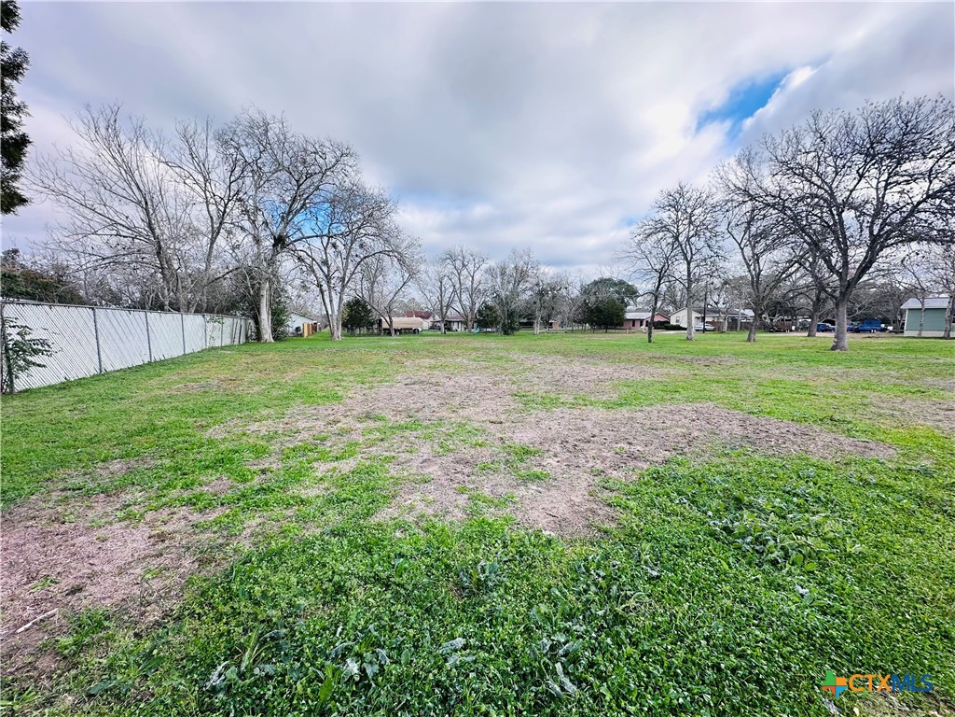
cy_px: 358
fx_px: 386
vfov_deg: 85.7
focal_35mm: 14
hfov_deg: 102.1
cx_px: 478
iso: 40
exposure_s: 1/564
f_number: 2.2
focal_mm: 2.22
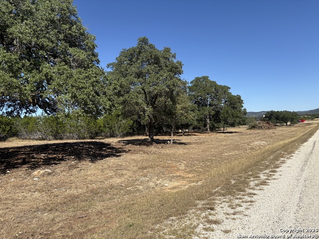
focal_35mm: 26
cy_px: 120
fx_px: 240
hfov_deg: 67.3
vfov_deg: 53.1
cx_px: 160
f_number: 1.6
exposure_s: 1/4065
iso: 50
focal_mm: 5.96
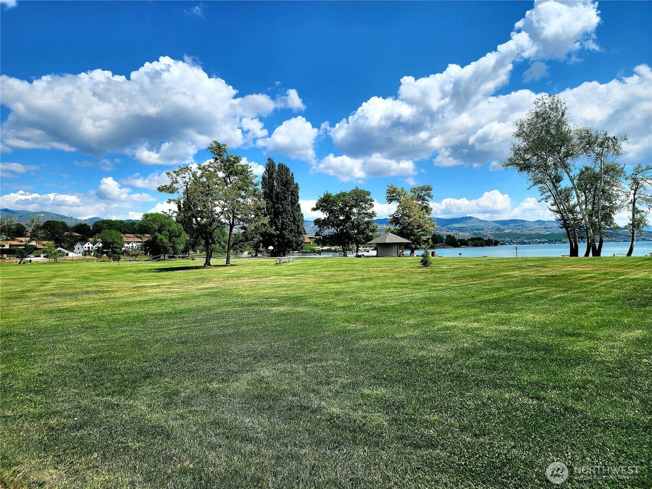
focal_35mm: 23
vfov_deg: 58.9
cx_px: 326
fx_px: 433
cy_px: 244
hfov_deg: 73.9
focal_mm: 6.4
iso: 12
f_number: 1.8
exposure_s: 1/2000
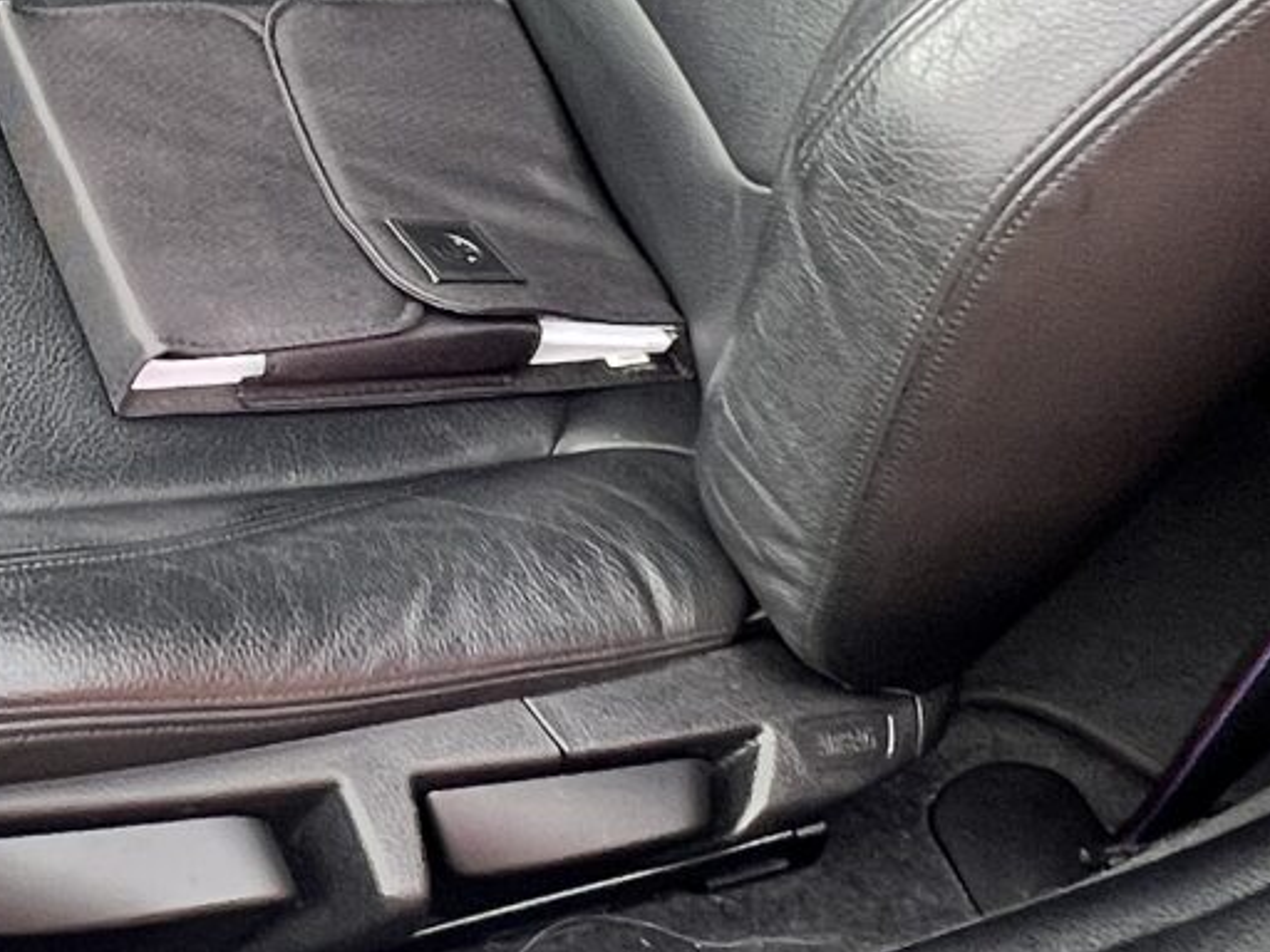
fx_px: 2385
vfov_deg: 20.8
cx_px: -32
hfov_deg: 27.9
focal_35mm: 65
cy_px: -253
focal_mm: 1.57
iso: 80
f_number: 1.8
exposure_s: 1/99
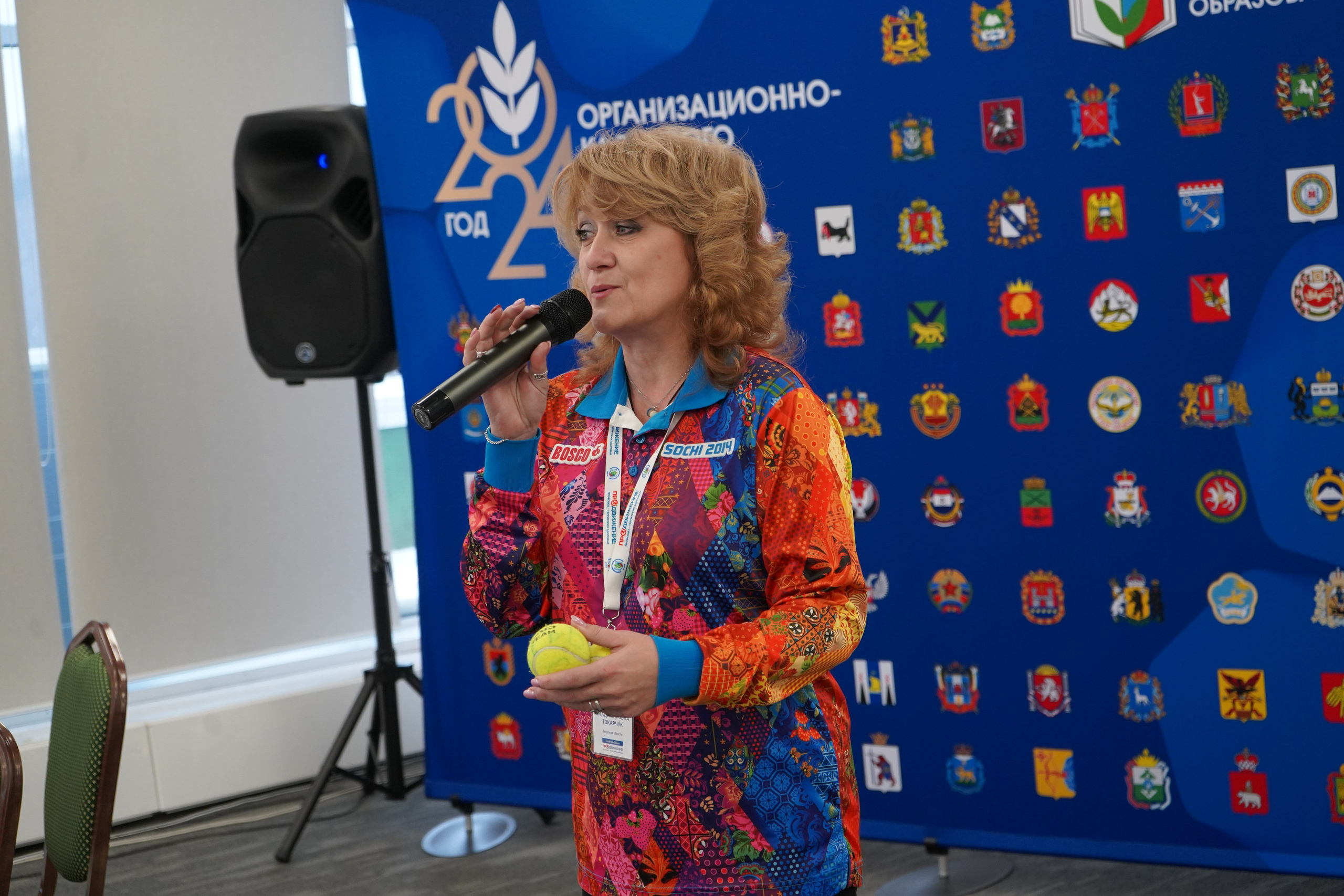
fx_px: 2352
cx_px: 672
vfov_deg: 21.6
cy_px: 448
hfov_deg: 31.9
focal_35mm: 63
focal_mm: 63
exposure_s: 1/160
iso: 2000
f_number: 5.6
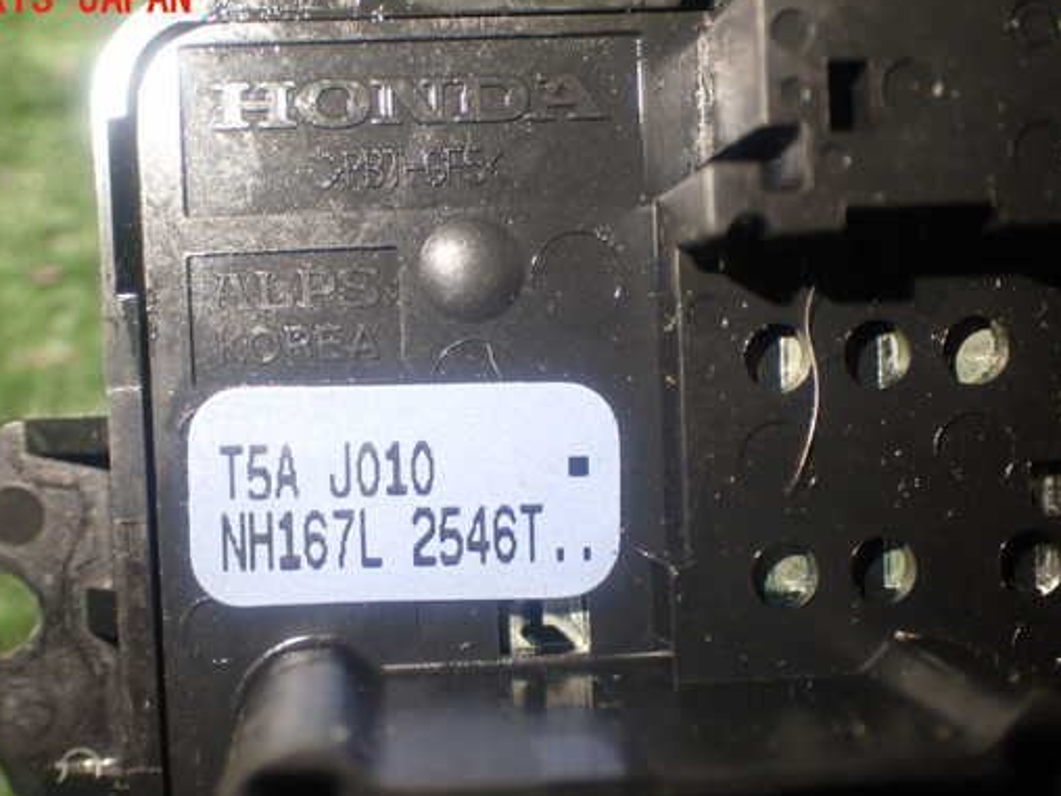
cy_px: 443
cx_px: 439
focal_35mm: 52
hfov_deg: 36.7
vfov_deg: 28.0
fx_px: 1594
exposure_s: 1/40
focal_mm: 7.84
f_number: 2.9
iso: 320
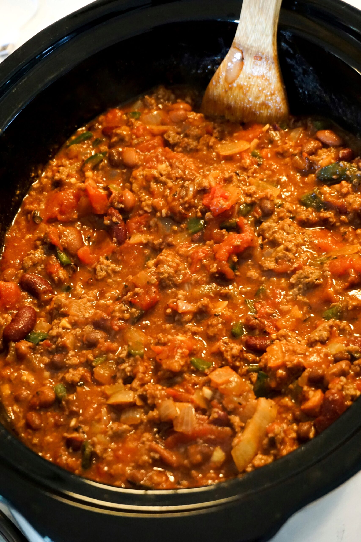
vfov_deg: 31.2
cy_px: 271
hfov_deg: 21.1
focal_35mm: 64
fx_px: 970
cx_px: 180
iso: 3200
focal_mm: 43
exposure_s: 1/13
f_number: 5.6
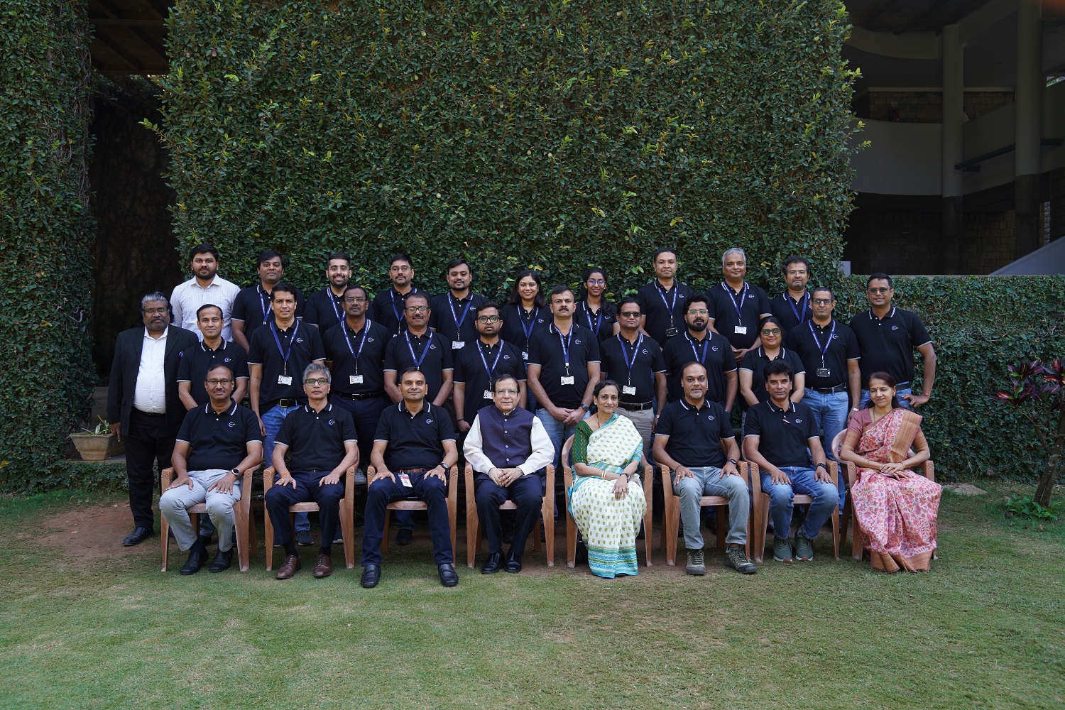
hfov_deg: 63.7
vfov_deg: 45.0
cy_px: 355
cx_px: 532
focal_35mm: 29
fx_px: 858
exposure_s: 1/200
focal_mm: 29
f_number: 4
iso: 320
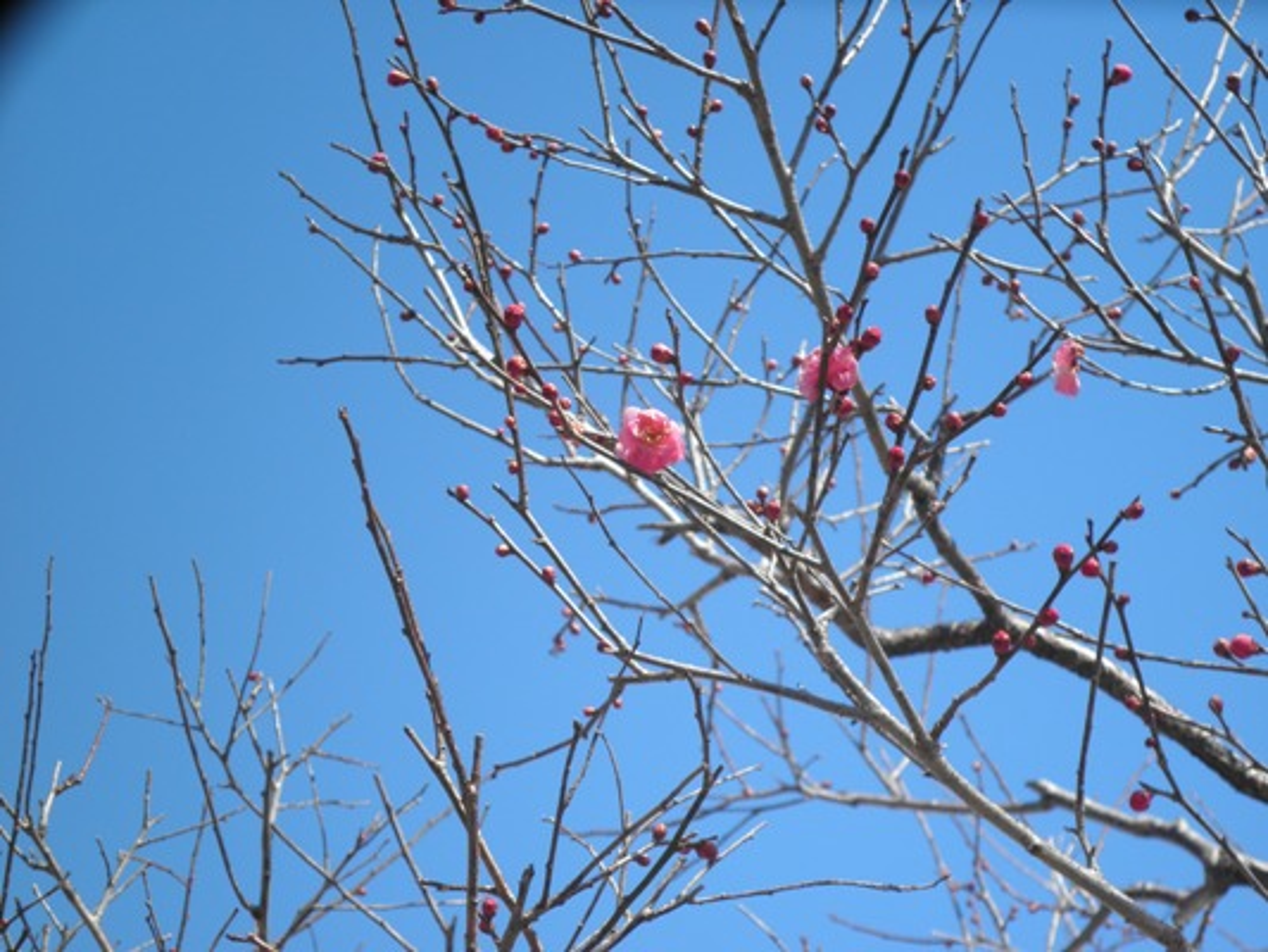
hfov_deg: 26.7
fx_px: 2675
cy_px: 476
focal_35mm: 73
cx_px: 634
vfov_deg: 20.2
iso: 64
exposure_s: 1/250
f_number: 4.4
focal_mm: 13
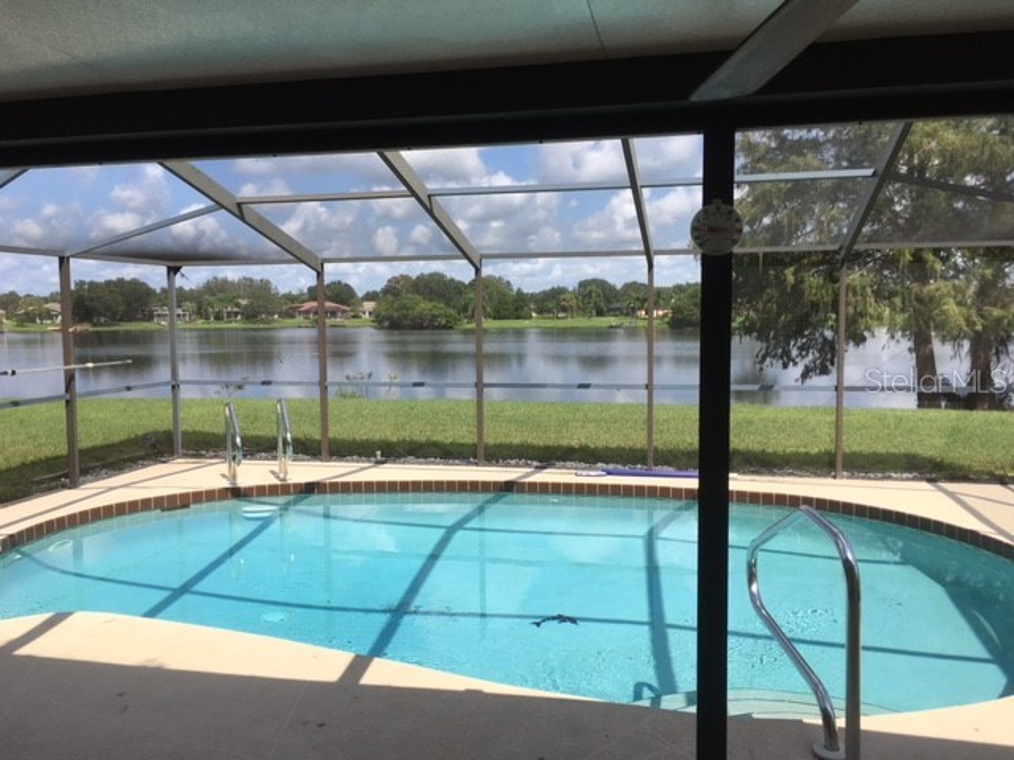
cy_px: 380
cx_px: 507
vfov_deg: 48.2
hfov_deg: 61.7
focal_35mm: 29
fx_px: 849
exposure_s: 1/1241
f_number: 2.2
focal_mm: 4.15
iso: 25
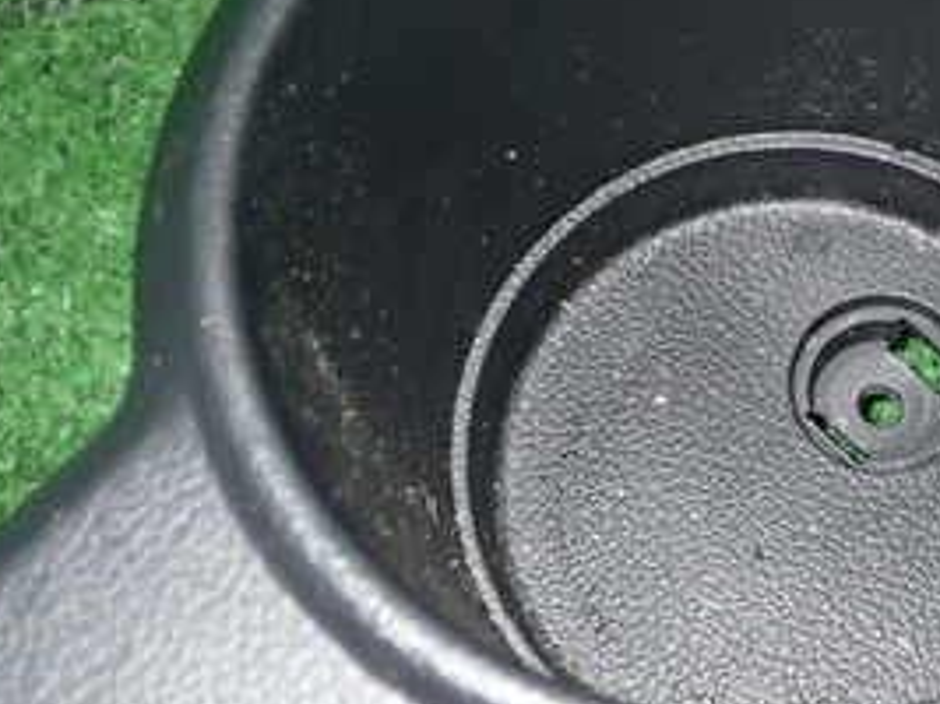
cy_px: 229
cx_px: 778
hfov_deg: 23.7
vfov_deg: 18.1
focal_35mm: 81
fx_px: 2199
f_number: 7.1
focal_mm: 6.37
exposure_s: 1/40
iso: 400
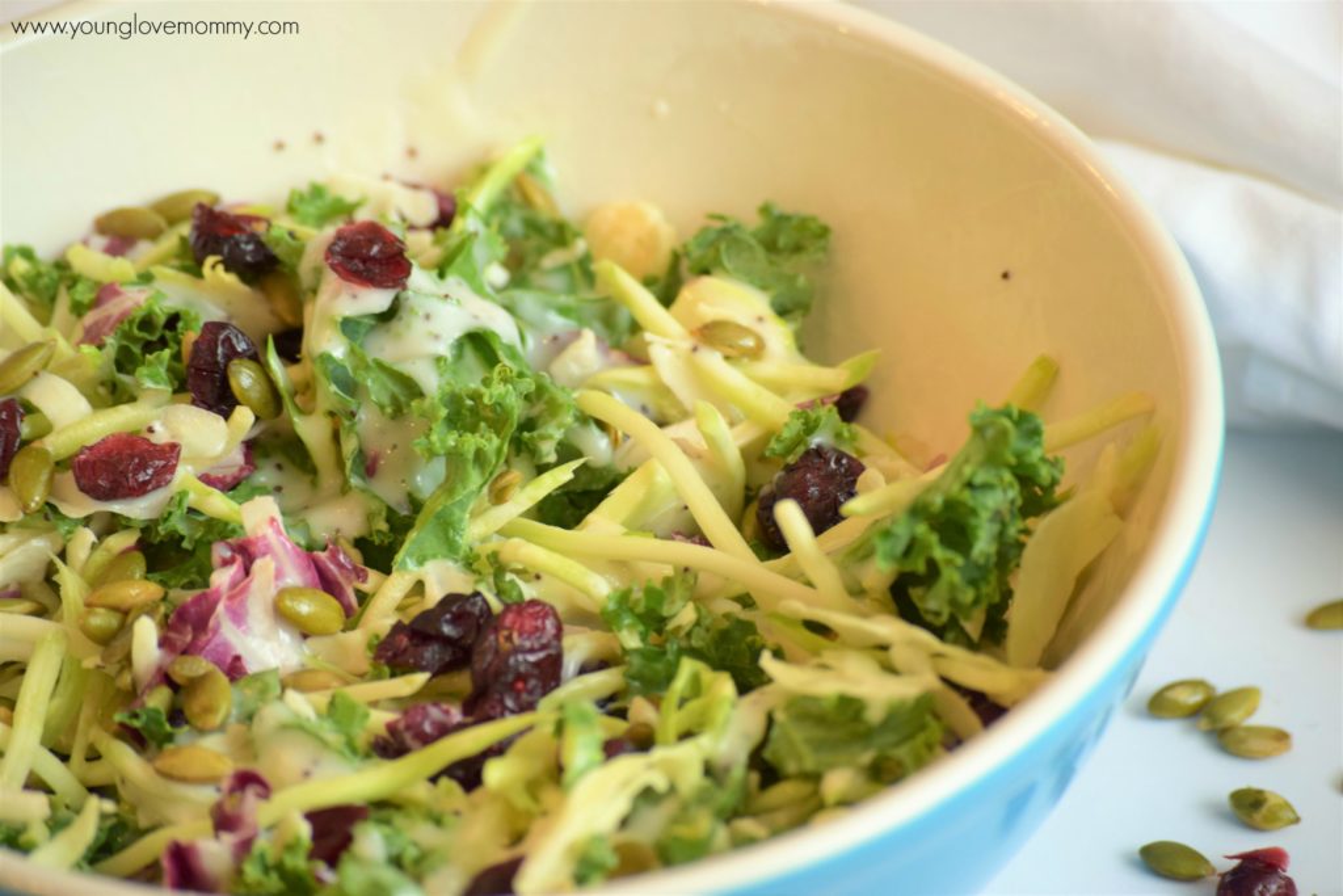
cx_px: 672
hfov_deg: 11.0
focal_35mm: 188
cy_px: 448
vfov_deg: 7.3
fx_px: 6995
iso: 450
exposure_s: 1/60
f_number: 4.8
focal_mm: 125
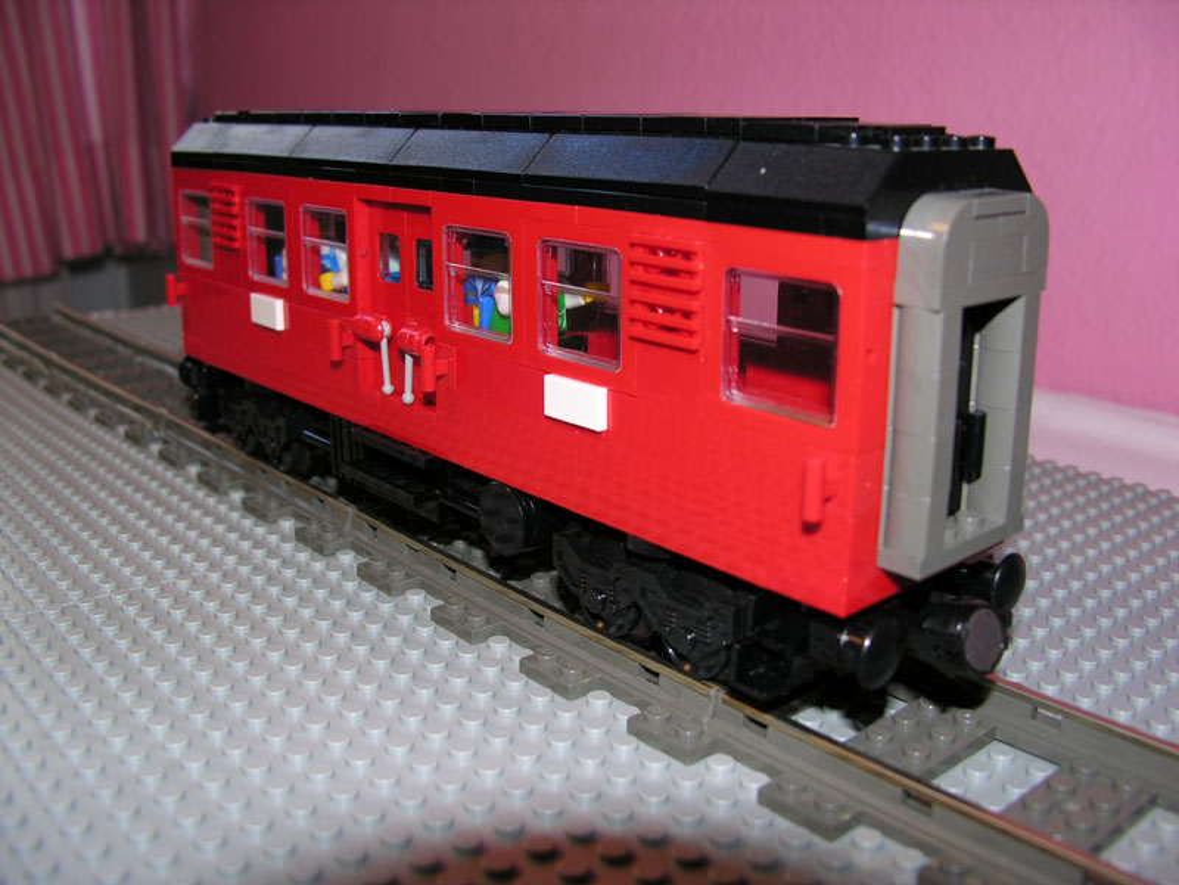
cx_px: 590
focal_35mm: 35
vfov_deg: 40.7
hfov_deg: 52.6
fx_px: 1192
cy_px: 442
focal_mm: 8.9
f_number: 2.8
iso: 50
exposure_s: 1/60.1
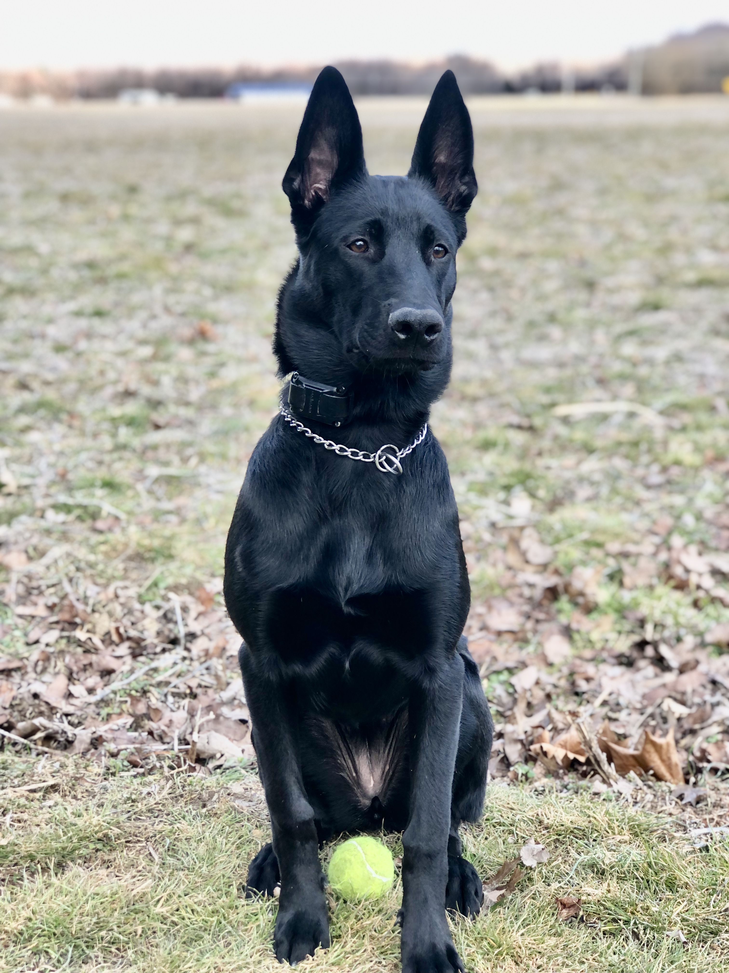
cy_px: 486
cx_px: 364
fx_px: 1601
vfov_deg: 33.8
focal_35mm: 57
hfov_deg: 25.7
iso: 25
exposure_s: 1/120
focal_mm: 6.6
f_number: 2.8
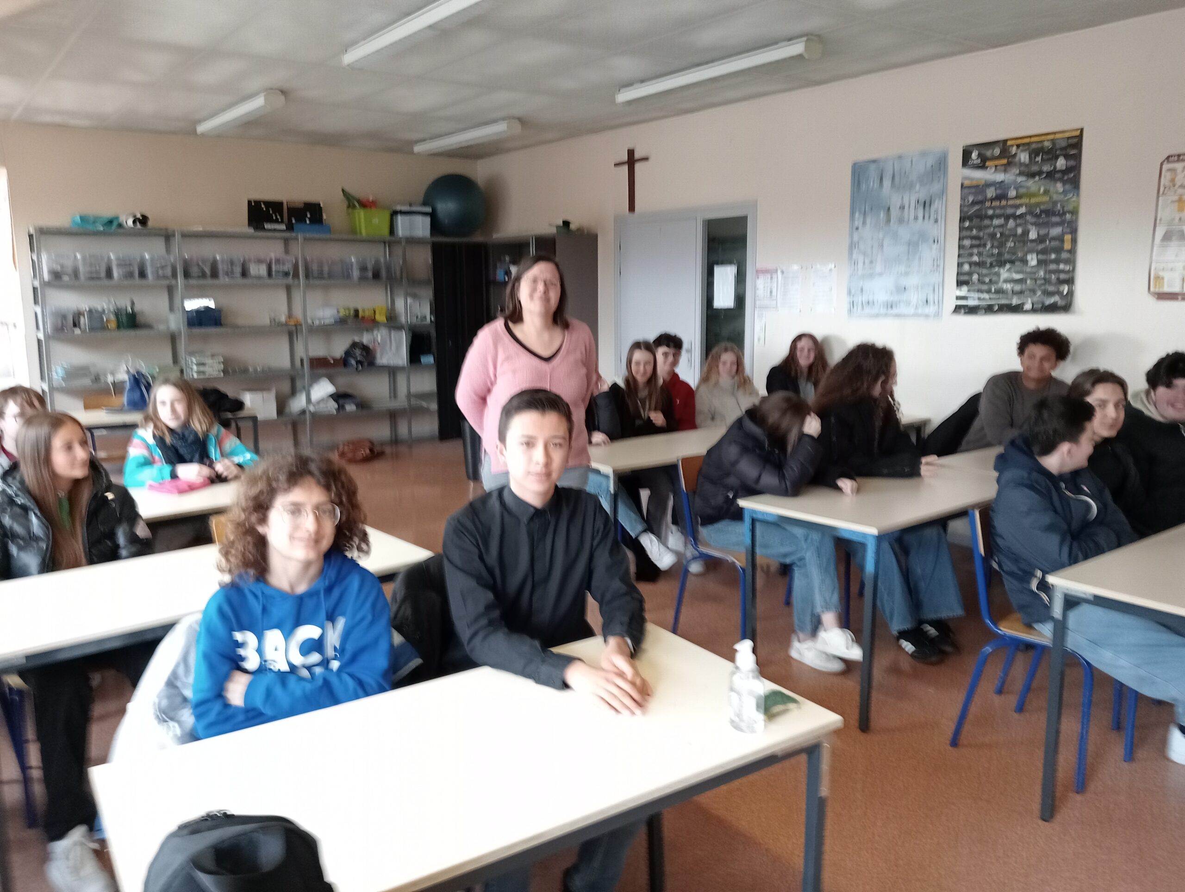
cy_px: 446
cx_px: 592
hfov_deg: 63.4
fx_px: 960
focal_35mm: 28
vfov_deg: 49.9
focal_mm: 4.04
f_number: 1.8
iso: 1021
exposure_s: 1/33.3
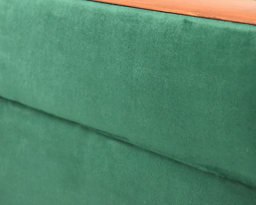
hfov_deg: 14.0
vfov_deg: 11.2
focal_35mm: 137
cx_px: 183
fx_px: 1038
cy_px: 0
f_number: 4.8
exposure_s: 1/125
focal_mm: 38
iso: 2500
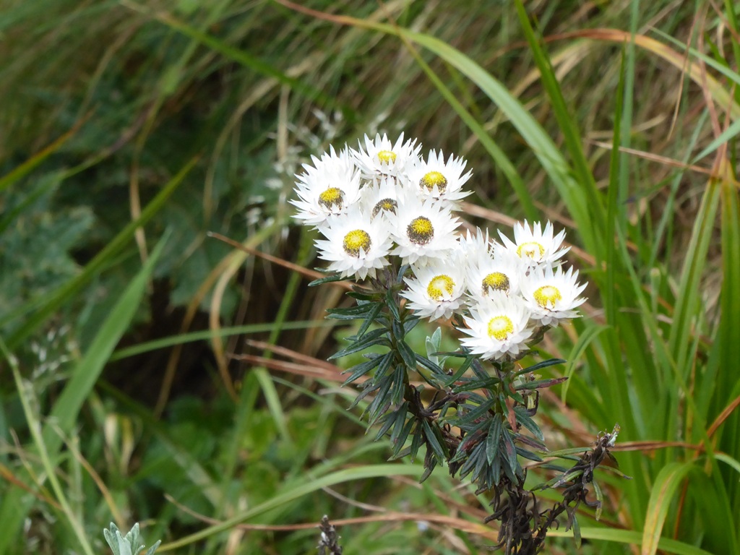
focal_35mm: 265
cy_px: 278
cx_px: 370
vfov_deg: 5.6
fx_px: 5665
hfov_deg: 7.5
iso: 400
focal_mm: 47.5
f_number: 5.6
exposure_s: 1/250
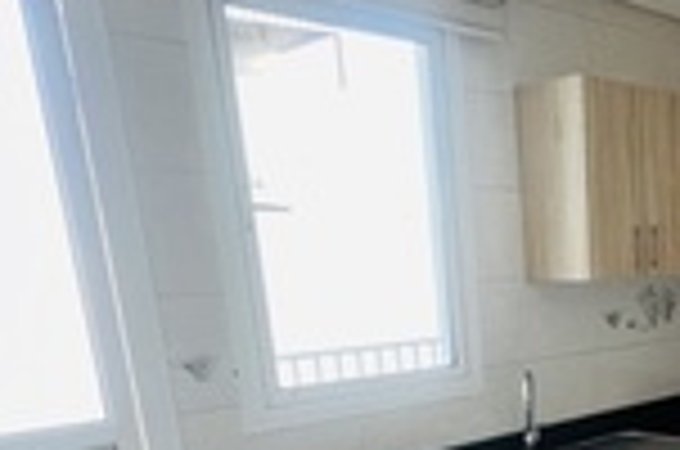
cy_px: 488
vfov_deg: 29.5
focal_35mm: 41
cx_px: 633
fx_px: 773
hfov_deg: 42.8
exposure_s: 1/99
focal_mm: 1.57
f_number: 1.8
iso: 250
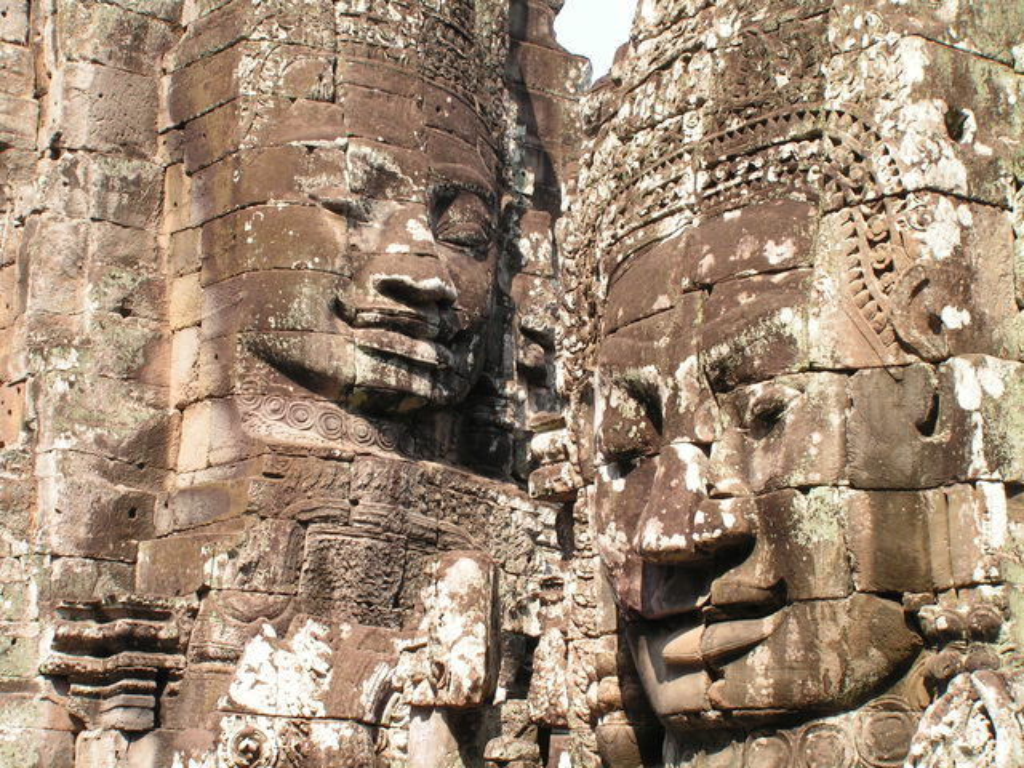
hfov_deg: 28.2
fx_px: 2041
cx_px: 512
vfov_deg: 21.3
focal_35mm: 69
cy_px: 384
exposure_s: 1/160
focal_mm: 11.5
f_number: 5
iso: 50
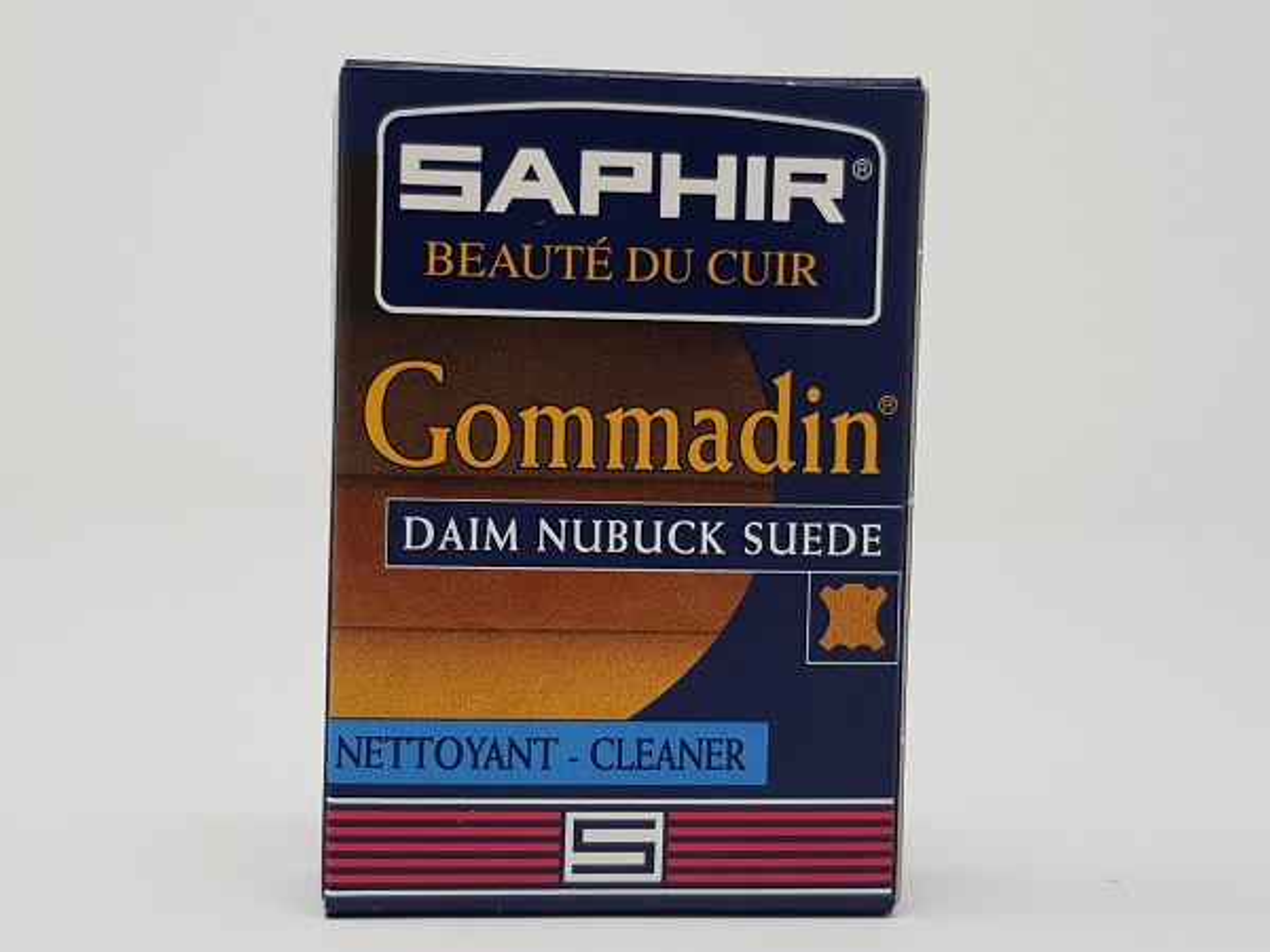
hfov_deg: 67.3
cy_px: 476
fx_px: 954
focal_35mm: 26
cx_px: 635
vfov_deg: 53.1
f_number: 1.7
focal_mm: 4.2
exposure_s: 1/213
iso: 40
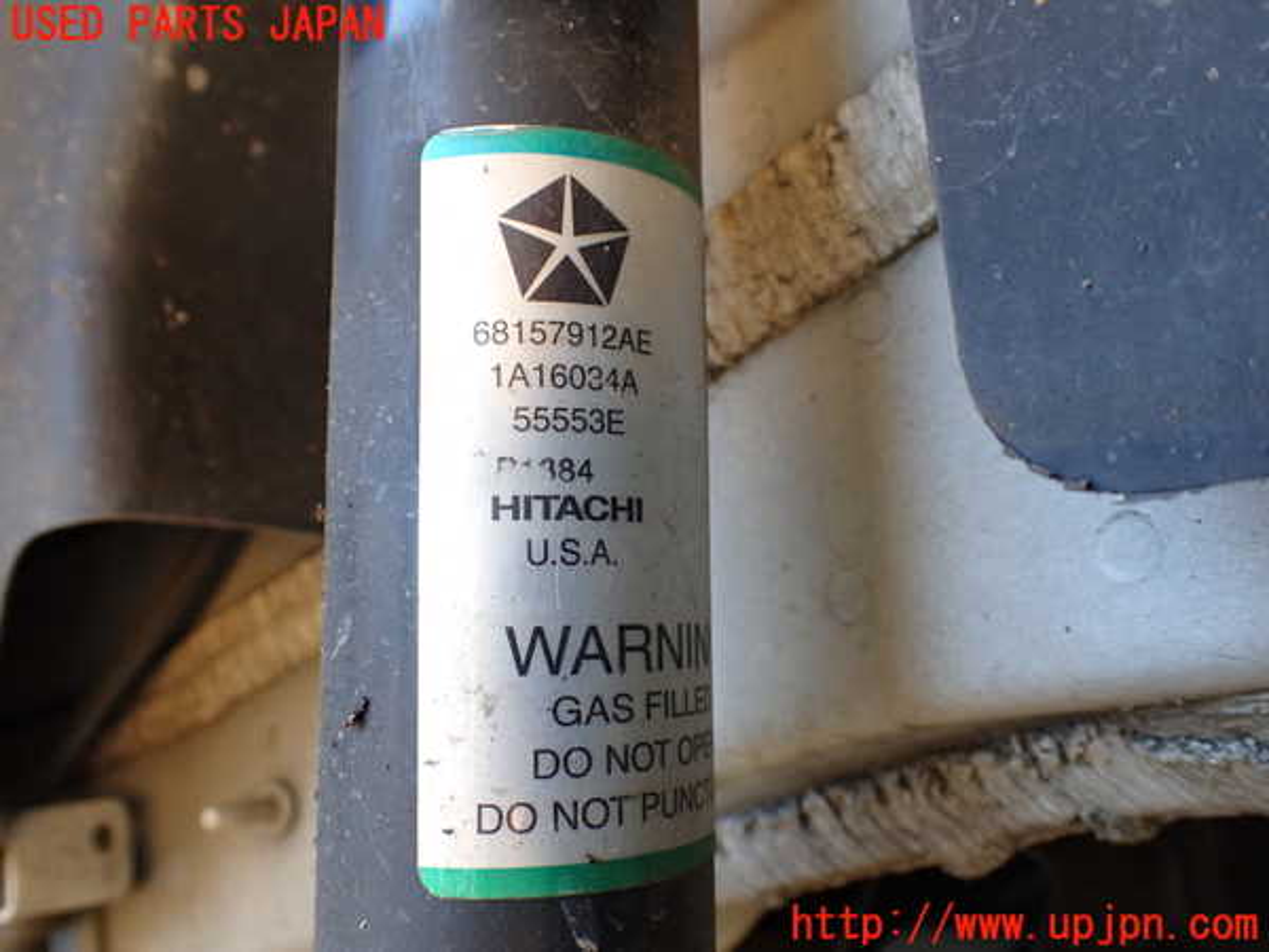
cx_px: 634
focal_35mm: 30
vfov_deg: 46.8
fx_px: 1100
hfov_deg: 60.0
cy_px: 476
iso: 250
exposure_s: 1/125
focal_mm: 5.4
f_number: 2.3
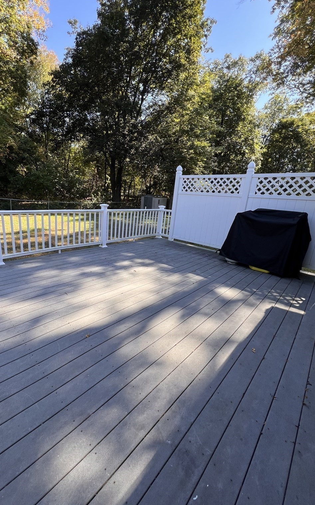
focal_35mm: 14
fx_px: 192
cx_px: 128
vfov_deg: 105.3
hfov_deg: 77.8
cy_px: 250
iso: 32
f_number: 1.8
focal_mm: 1.57
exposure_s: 1/304
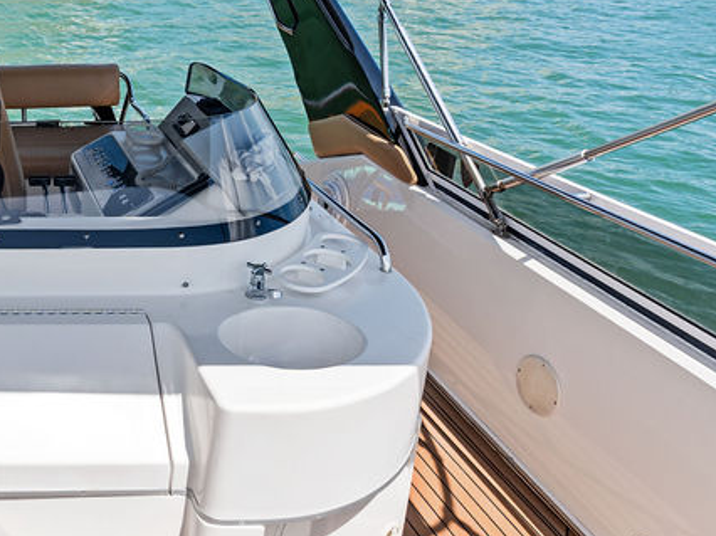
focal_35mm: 37
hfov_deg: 40.8
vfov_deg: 37.7
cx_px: -62
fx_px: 765
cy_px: 134
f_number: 5.6
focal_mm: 16
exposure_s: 1/400
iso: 100
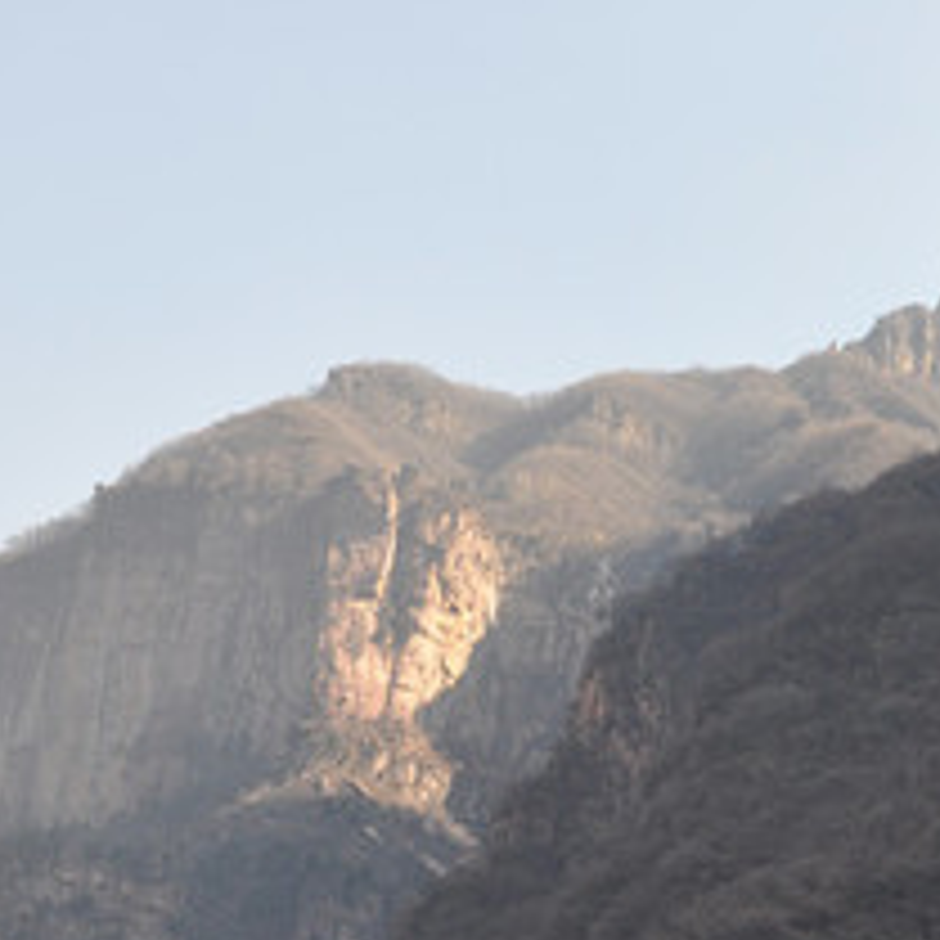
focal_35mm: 95
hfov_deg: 18.2
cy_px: 531
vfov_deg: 18.3
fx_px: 2919
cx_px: 684
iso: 200
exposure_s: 1/160
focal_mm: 26
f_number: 9
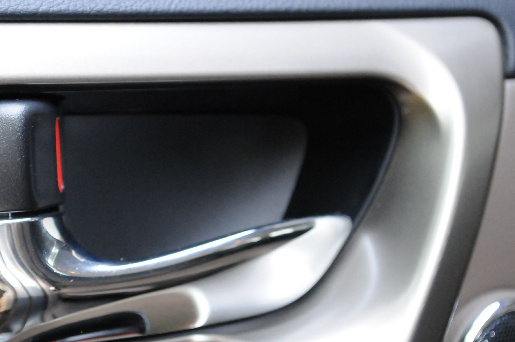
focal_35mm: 117
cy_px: 225
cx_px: 146
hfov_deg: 17.4
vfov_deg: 11.7
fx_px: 1672
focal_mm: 52
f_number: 6.3
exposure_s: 1/125
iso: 2000
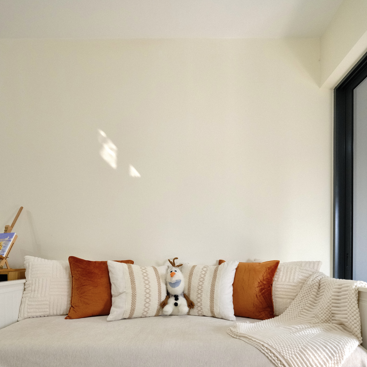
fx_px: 240
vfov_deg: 71.3
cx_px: 183
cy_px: 260
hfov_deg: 74.8
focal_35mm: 20
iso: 2000
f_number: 4.5
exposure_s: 1/160
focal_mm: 10
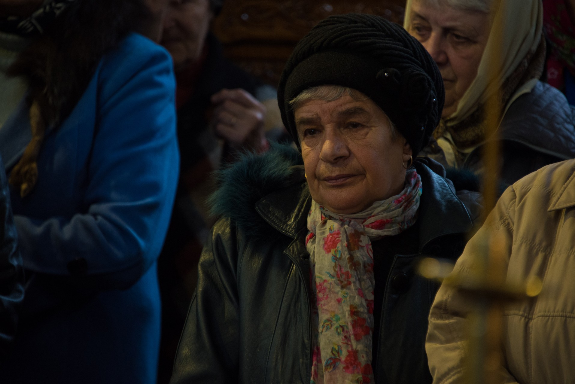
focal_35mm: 300
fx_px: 4794
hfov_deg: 6.9
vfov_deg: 4.6
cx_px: 288
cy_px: 192
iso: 2000
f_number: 5.6
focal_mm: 300
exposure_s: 1/40
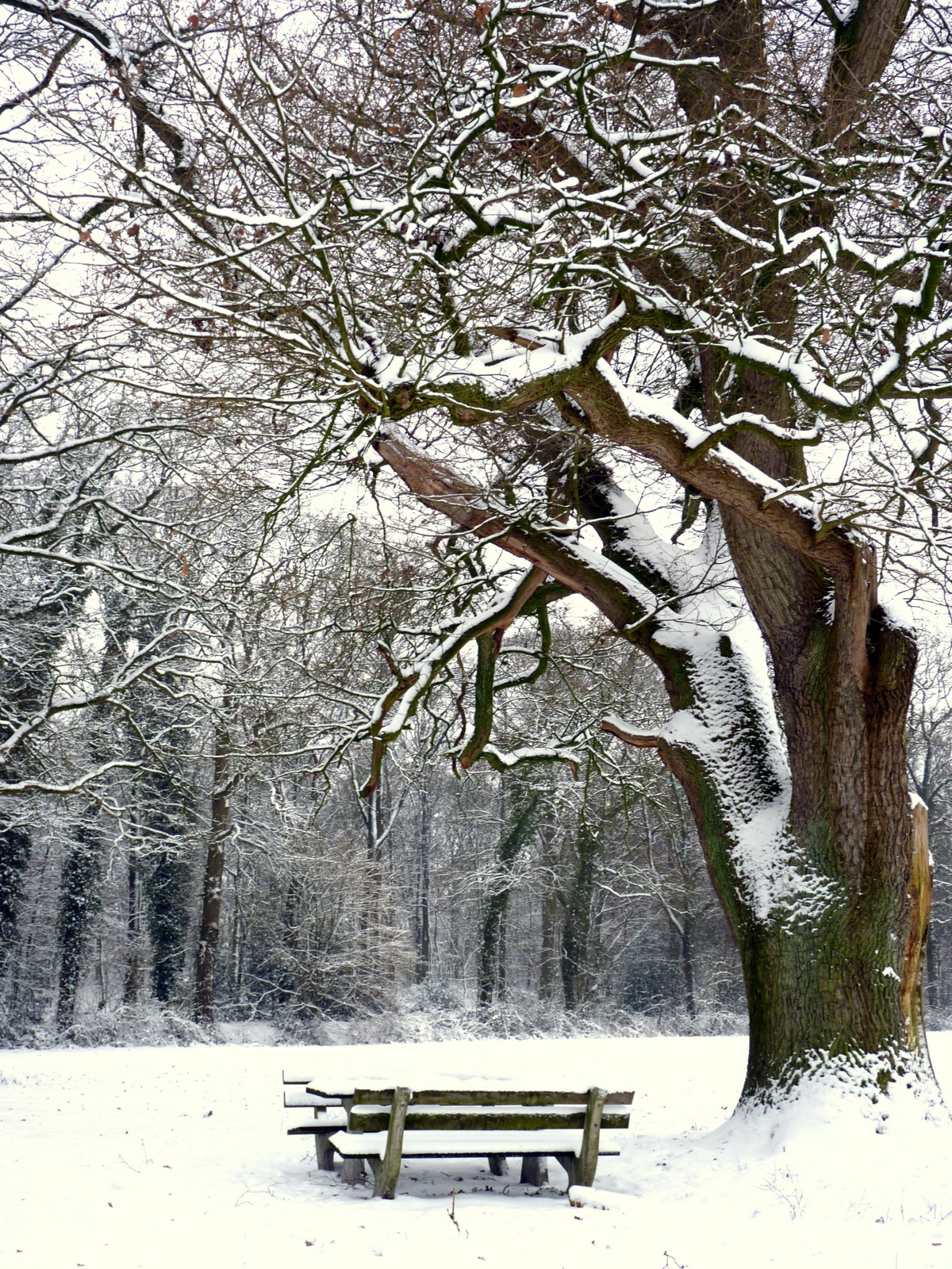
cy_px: 634
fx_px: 1430
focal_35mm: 39
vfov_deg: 47.9
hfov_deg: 36.8
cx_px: 476
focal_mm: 6.9
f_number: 3
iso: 80
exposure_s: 1/40
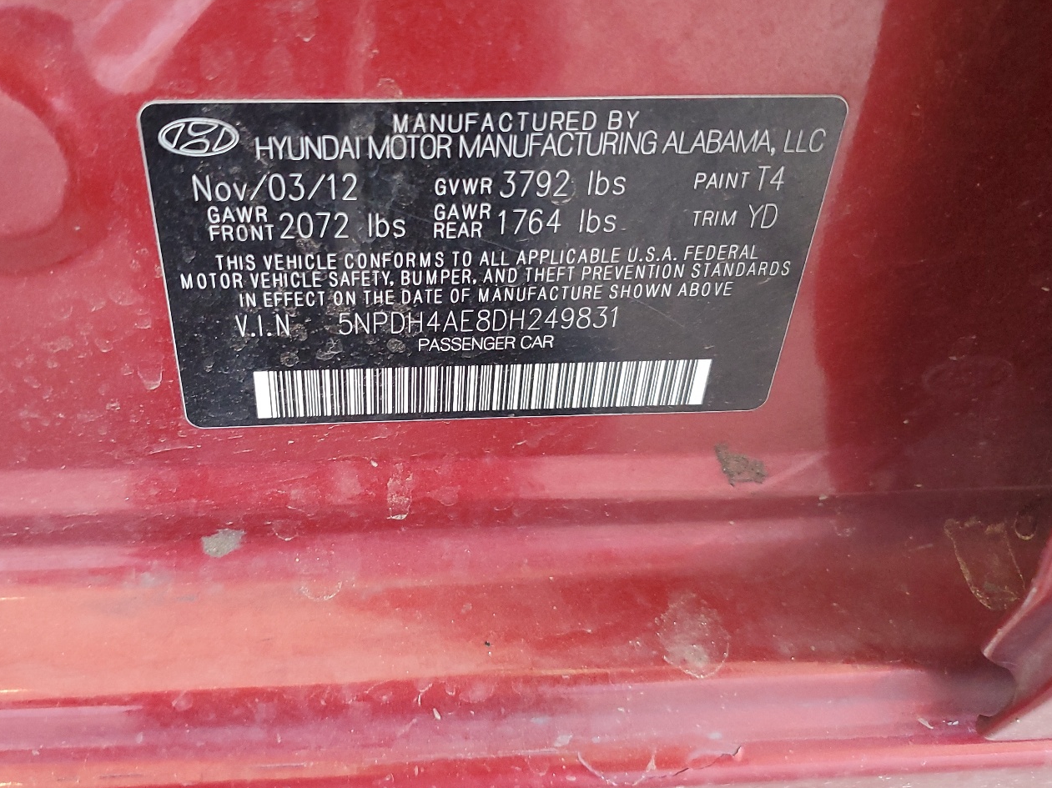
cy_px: 364
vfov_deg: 42.9
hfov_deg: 55.1
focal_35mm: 33
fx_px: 1003
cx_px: 435
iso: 233
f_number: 1.5
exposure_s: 1/60.2
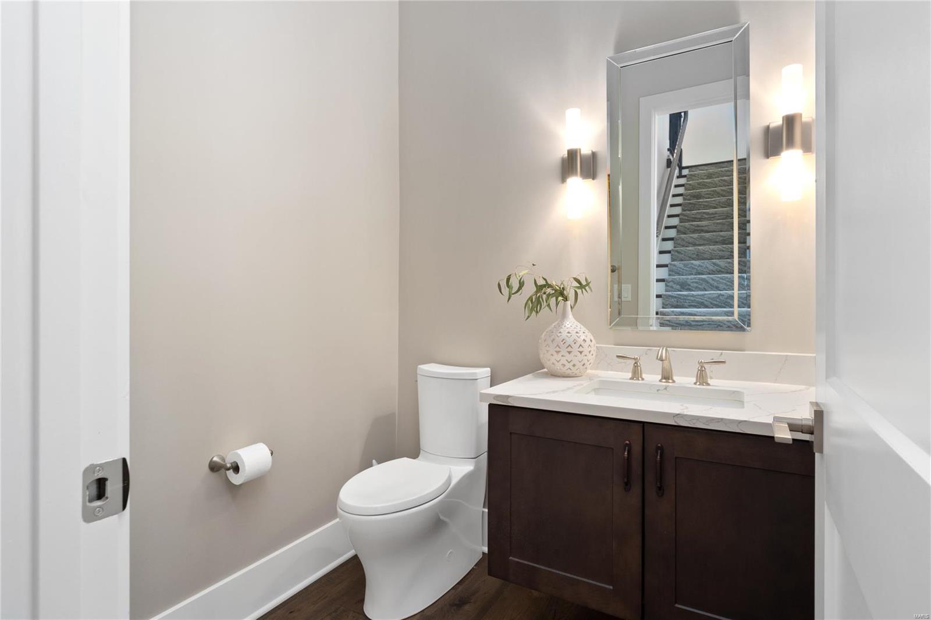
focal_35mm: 18
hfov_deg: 90.0
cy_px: 310
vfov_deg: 67.4
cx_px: 466
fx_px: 465
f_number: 8
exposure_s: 1/3
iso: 400
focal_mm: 9
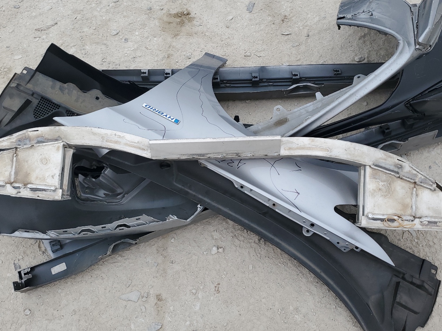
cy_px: 183
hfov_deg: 55.3
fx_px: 421
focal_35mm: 33
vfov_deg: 42.9
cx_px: 238
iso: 50
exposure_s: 1/588
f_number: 1.5
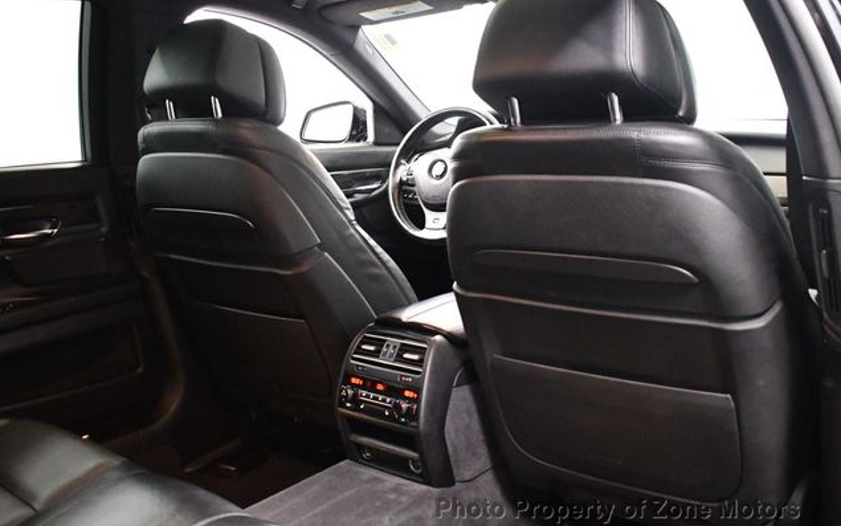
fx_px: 848
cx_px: 420
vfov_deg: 34.4
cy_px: 250
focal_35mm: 37
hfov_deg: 52.7
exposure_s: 1/60
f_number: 3.5
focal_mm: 18
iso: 6400
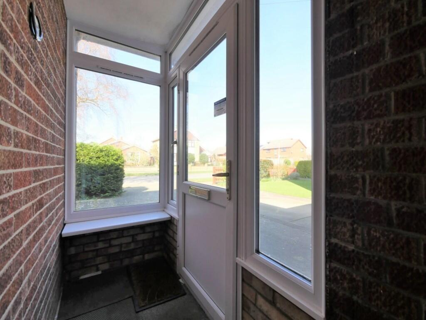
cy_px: 160
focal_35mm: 14
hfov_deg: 102.0
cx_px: 213
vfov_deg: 85.7
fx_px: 172
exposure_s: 1/200
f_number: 5
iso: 200
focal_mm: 7
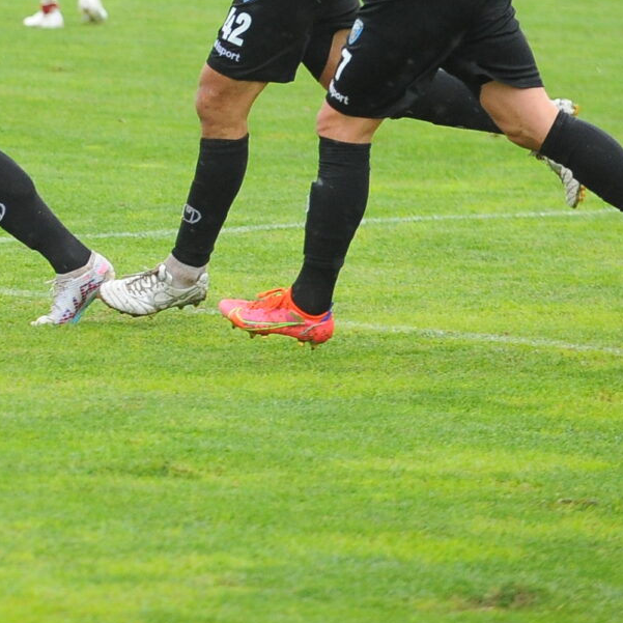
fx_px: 8837
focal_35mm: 434
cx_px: -201
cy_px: -197
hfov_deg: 4.0
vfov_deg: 4.0
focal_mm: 120
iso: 2000
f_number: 2.8
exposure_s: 1/640
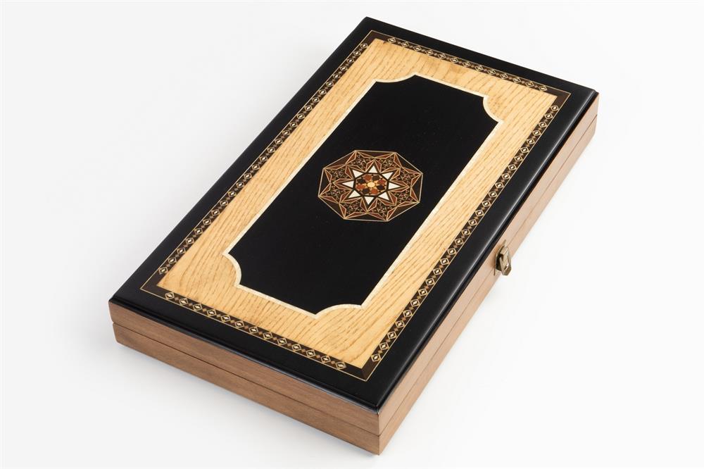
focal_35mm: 66
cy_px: 234
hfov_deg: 30.5
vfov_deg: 20.6
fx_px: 1290
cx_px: 352
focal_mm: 66
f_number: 22
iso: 200
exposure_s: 1/160
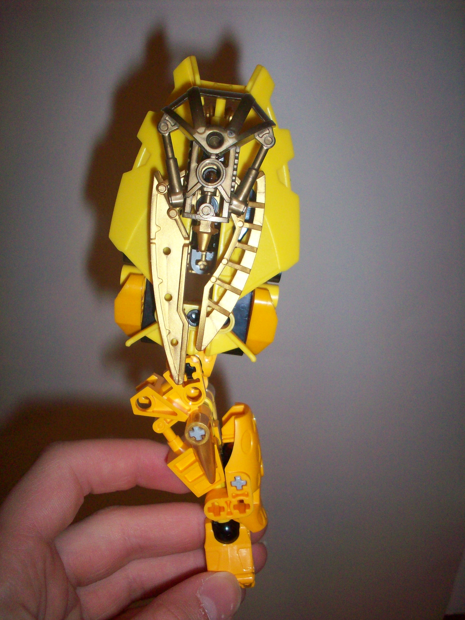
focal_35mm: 37
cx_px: 232
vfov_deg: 50.1
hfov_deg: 38.7
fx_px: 663
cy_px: 310
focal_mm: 6.2
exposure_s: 1/64
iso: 160
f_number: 2.8
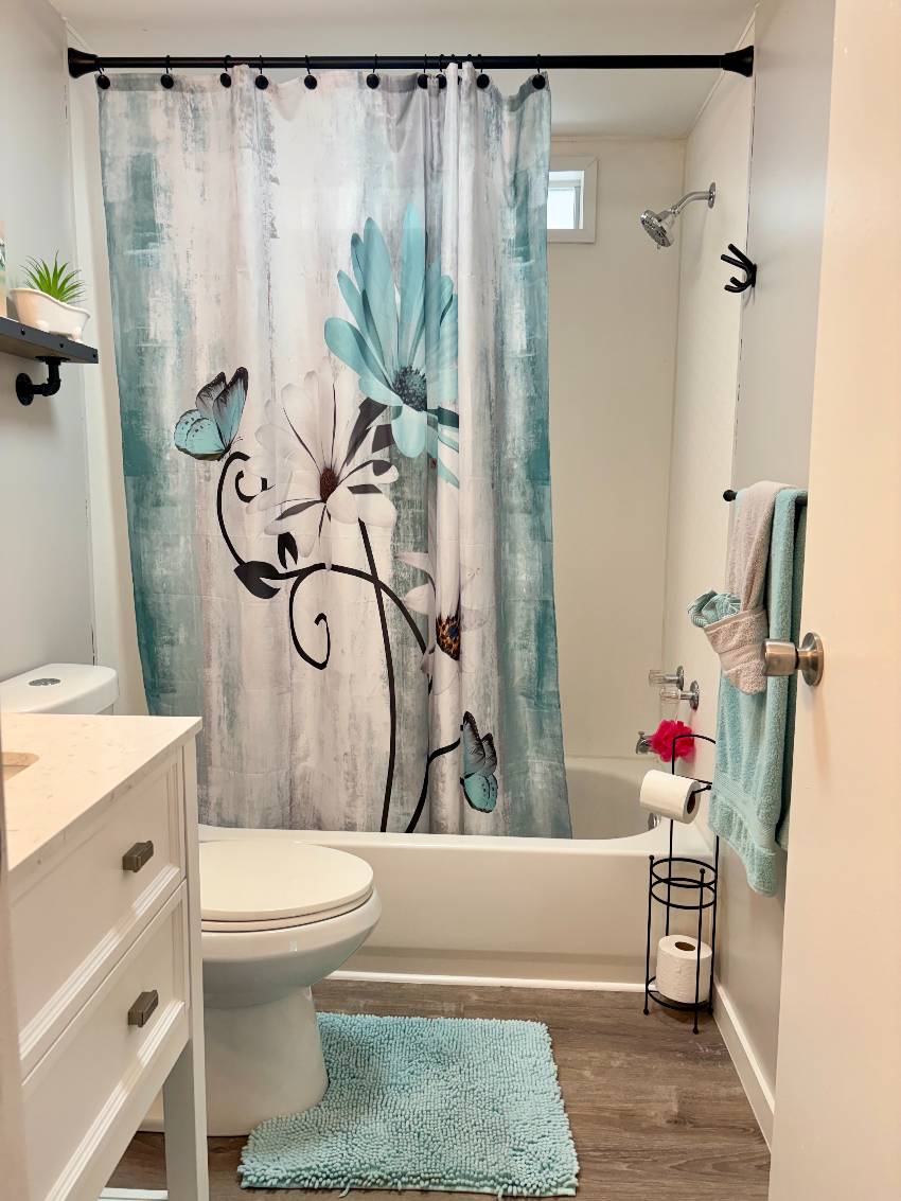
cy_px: 600
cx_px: 450
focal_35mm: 26
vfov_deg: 67.3
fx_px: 902
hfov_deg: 53.1
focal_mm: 5.96
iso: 100
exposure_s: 1/60
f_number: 1.6
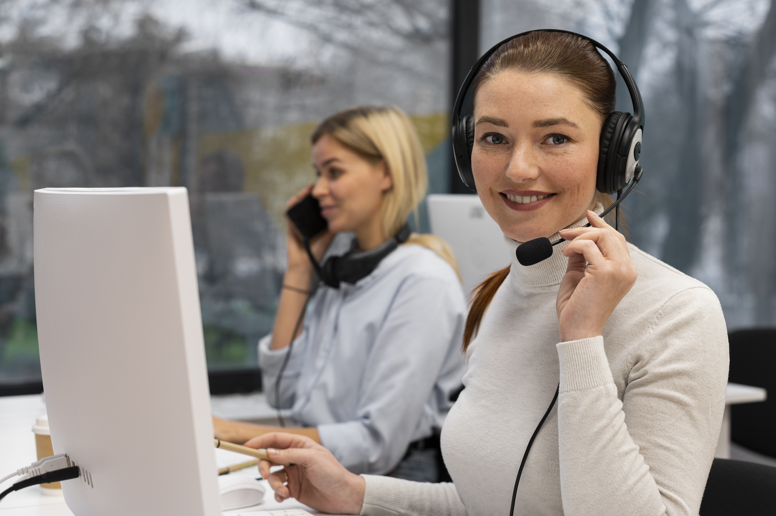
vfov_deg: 27.0
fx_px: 1077
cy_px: 258
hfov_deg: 39.6
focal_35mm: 50
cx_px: 388
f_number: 3.5
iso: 800
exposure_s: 1/250
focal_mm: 50
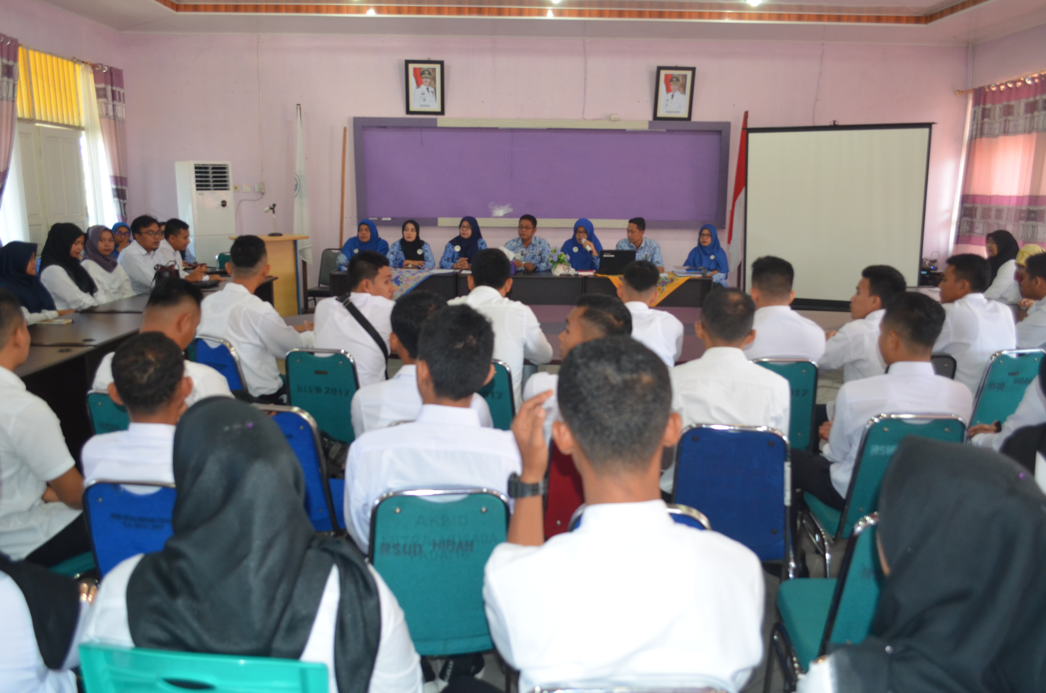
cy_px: 346
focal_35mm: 30
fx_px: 870
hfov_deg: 62.0
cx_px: 523
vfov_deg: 43.4
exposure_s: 1/60
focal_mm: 20
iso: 800
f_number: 3.8
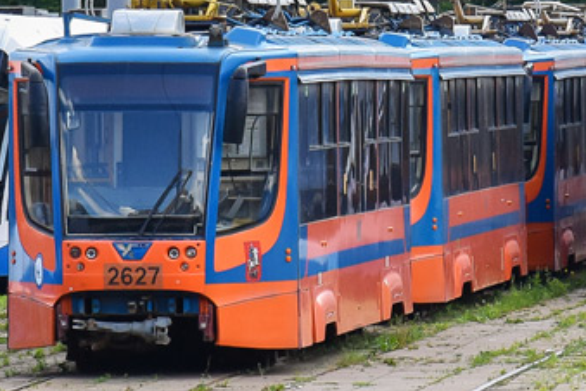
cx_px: 323
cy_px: -92
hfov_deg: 3.7
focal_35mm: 558
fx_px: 9079
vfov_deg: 2.5
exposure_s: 1/500
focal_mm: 105
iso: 560
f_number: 8
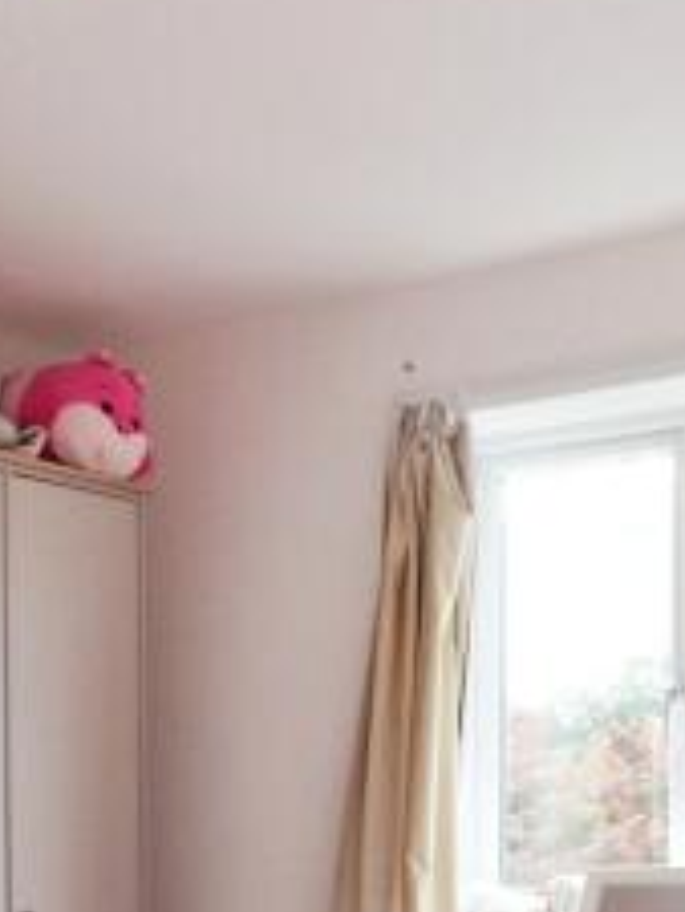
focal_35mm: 70
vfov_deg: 26.6
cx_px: 231
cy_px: 869
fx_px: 1845
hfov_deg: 21.0
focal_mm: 16
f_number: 9
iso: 800
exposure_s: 1/125
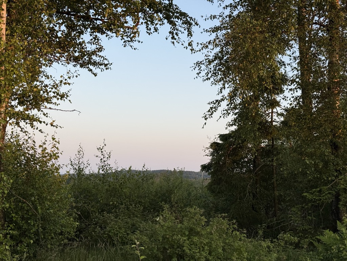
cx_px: 174
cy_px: 130
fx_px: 481
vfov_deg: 30.3
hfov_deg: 39.7
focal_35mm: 48
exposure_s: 1/681
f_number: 1.78
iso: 64
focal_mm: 6.76
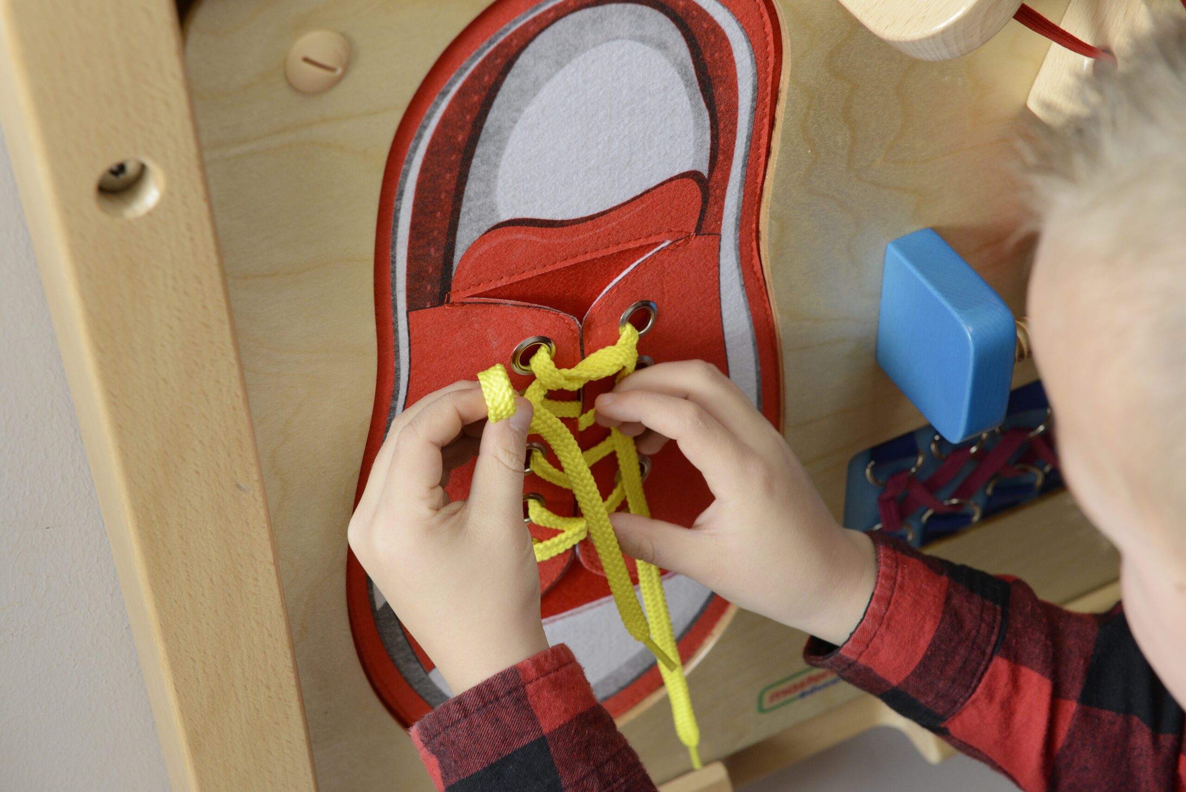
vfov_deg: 19.5
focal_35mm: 70
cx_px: 593
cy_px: 396
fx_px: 2307
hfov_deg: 28.8
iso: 1250
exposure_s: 1/125
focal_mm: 70
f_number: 8
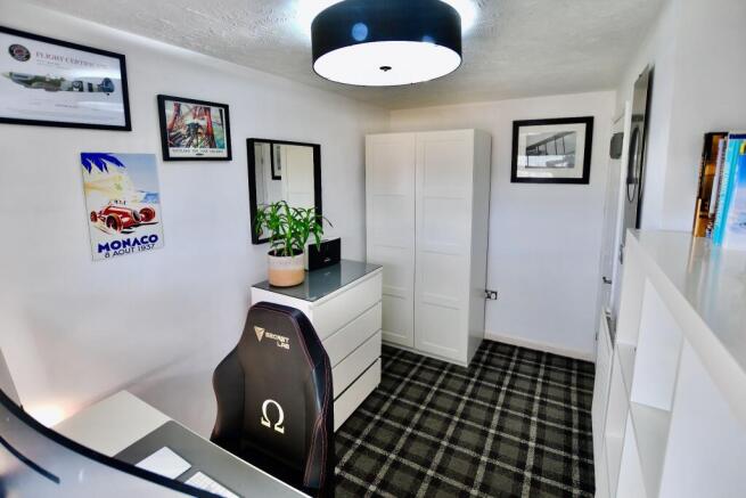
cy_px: 249
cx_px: 373
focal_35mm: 15
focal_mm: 10
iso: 50
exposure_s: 1/20
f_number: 3.5
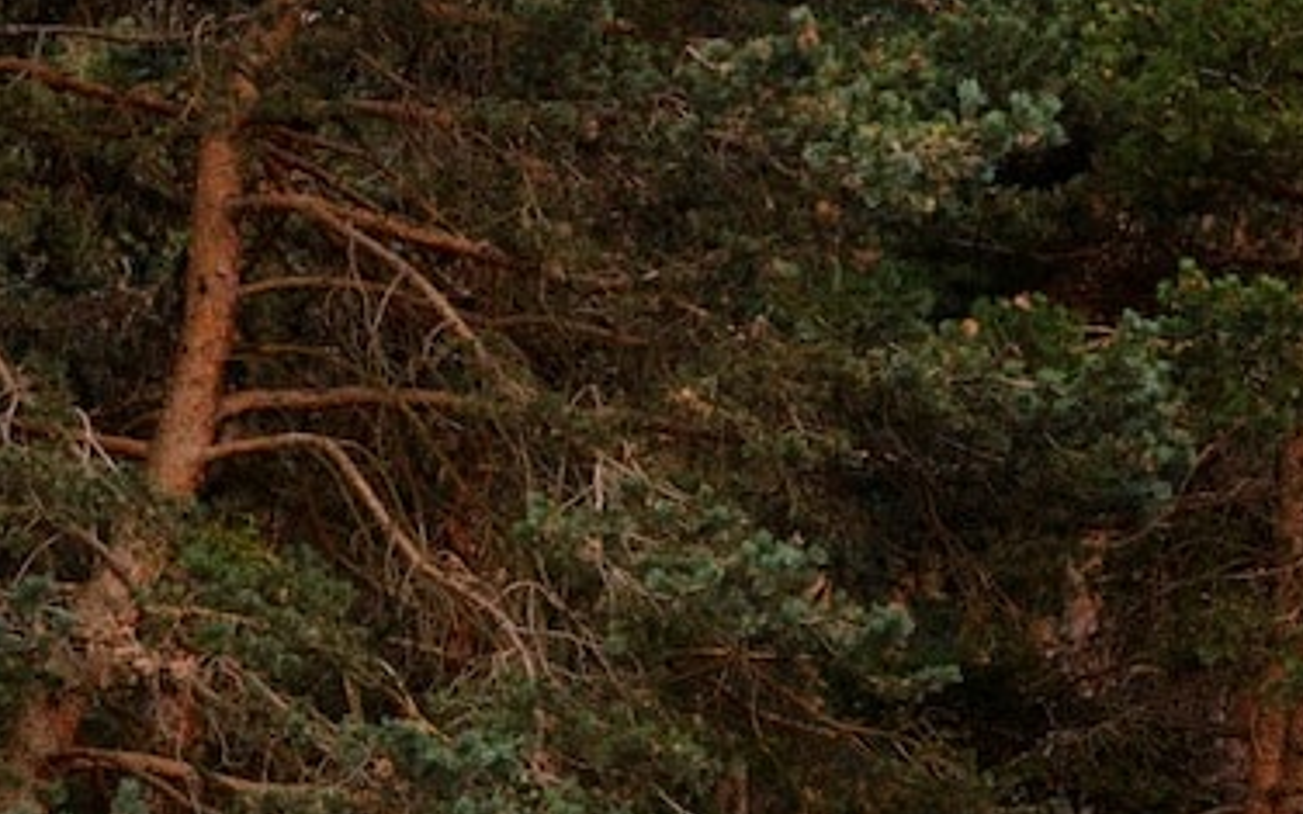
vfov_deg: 6.6
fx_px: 6925
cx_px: 575
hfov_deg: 10.7
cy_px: 1344
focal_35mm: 195
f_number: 11
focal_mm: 60
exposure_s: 1/4
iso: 160
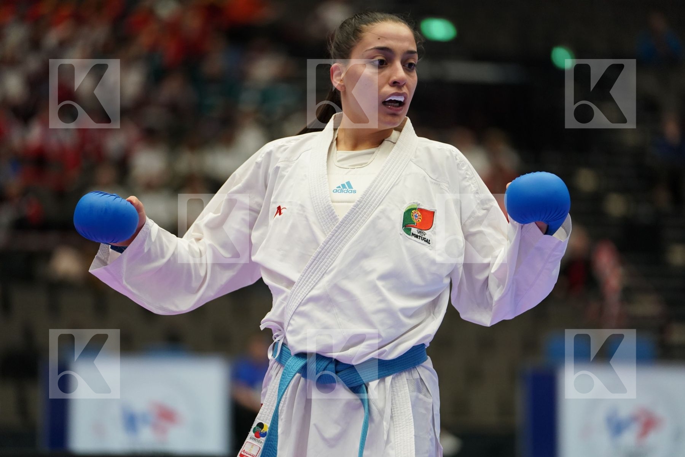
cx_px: 342
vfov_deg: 7.9
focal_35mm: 173
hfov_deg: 11.9
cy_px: 228
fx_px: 3292
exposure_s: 1/1000
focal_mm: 173
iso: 2500
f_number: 2.8
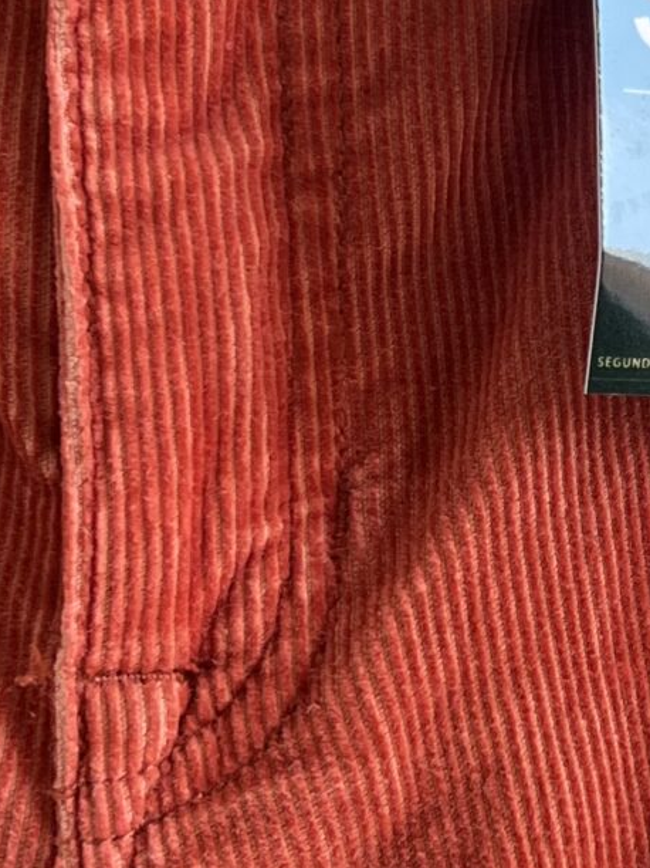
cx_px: 742
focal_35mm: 109
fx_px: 2730
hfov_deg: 13.3
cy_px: 313
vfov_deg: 18.0
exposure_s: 1/121
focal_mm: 5.7
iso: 100
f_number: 1.5
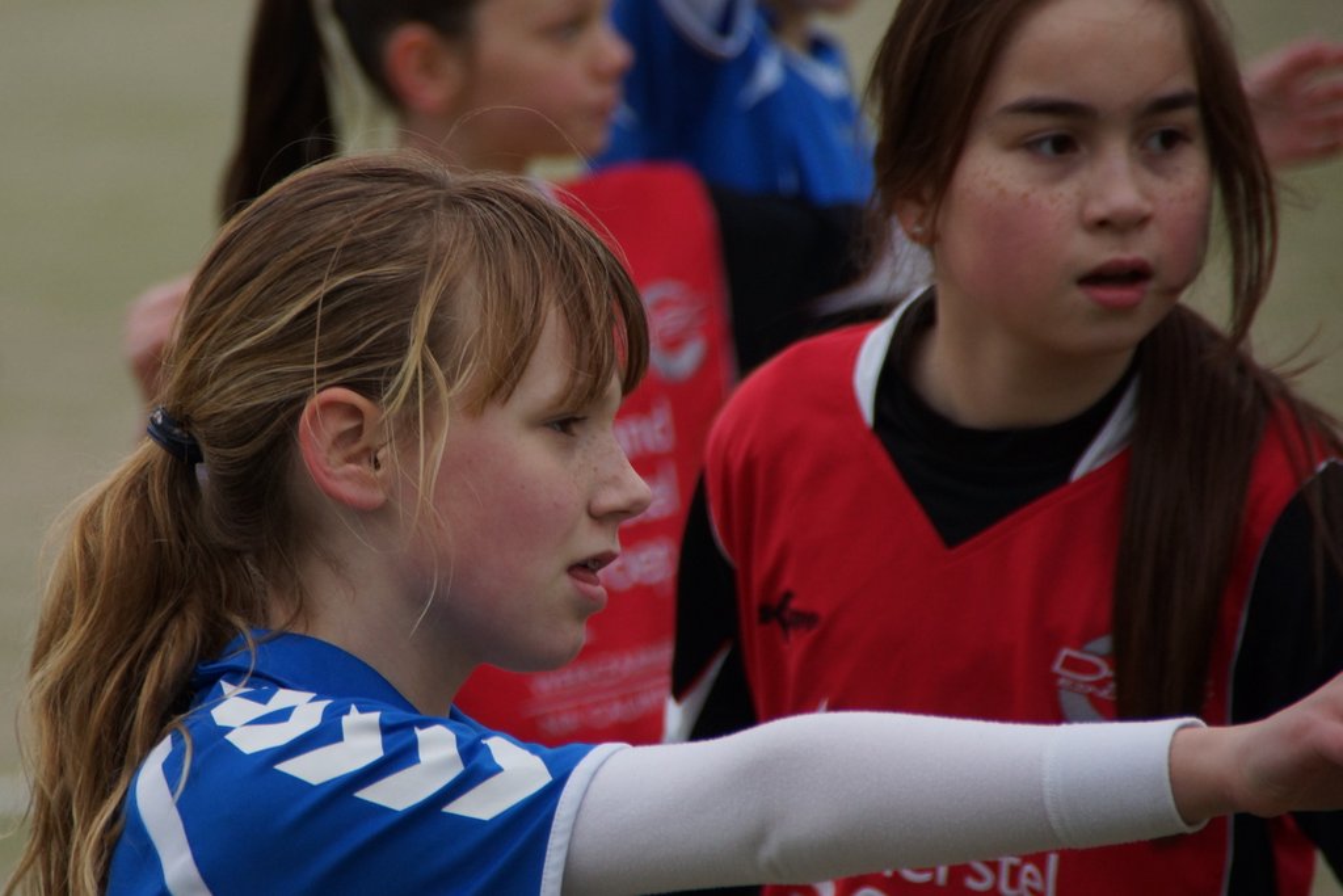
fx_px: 11752
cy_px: 448
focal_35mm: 315
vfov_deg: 4.4
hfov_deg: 6.5
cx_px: 672
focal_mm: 210
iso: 400
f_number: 6.3
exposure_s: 1/1250
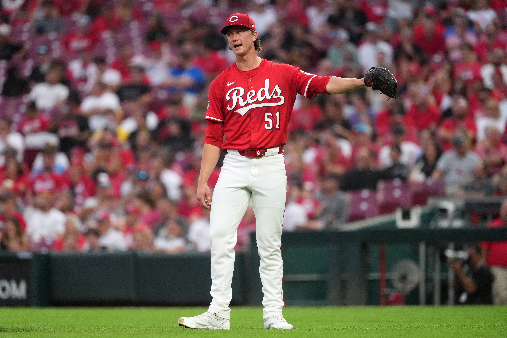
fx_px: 5915
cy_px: 169
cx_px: 254
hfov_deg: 4.9
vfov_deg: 3.3
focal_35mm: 420
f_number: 4
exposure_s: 1/1600
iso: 3200
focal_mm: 420
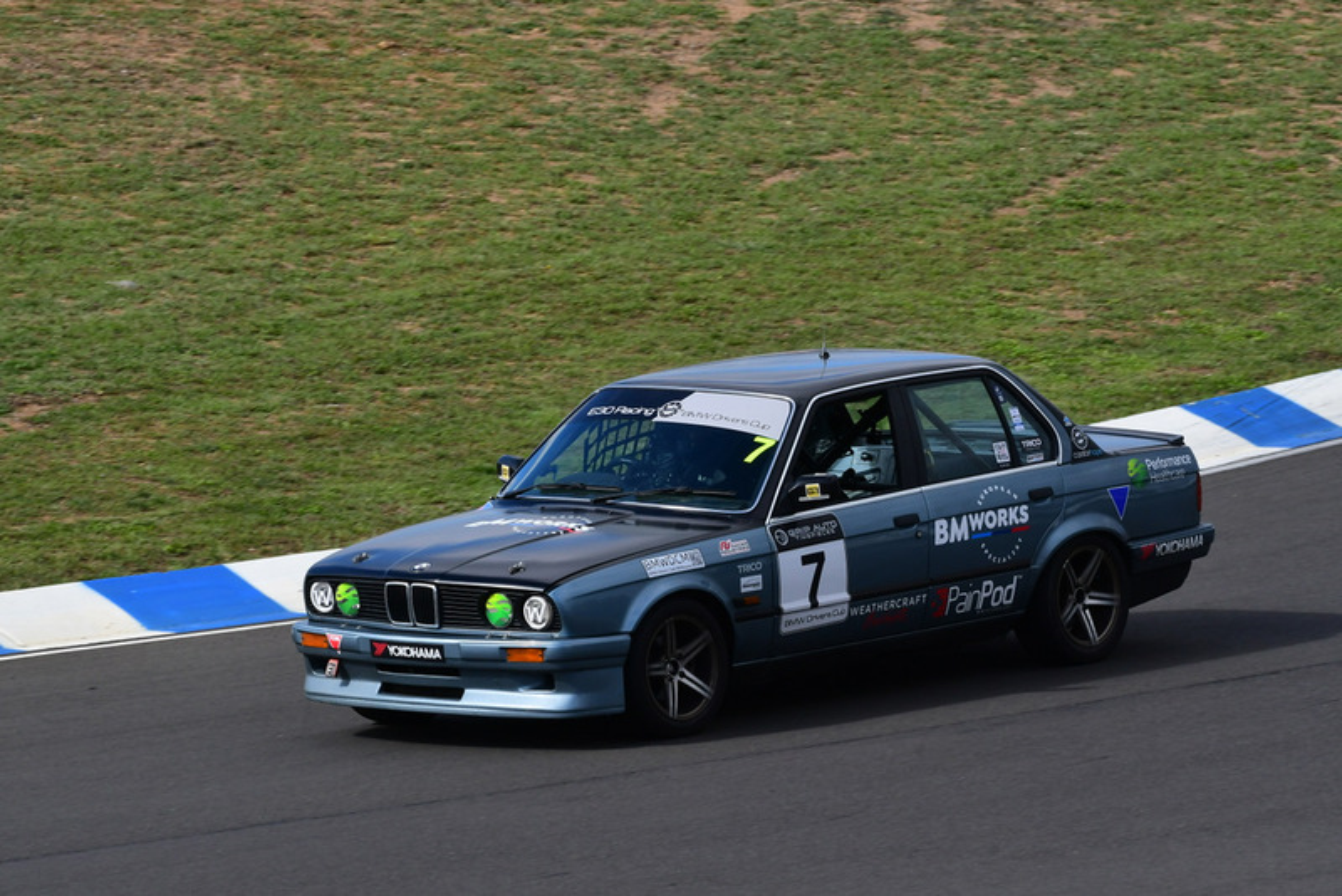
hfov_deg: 6.9
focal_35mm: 300
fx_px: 11187
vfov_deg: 4.6
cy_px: 448
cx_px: 671
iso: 640
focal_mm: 200
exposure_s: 1/640
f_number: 13
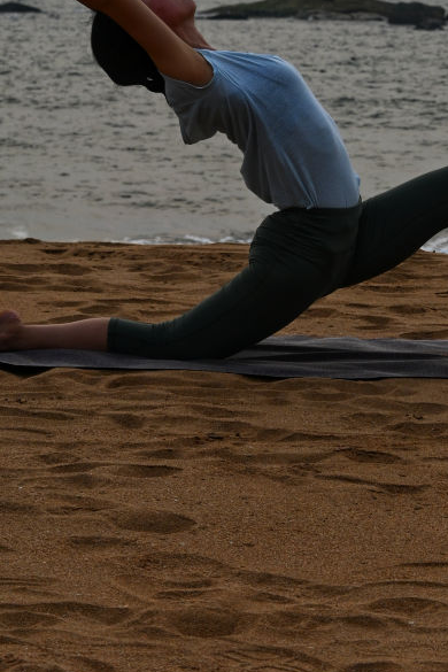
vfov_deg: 13.2
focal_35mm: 154
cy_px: 26
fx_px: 2874
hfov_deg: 8.9
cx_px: 249
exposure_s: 1/250
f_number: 6.3
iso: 140
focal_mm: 50
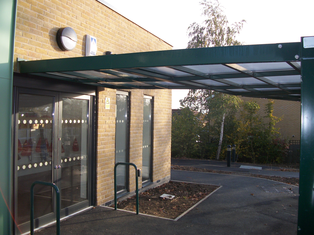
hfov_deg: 56.8
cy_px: 118
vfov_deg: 44.2
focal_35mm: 32
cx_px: 157
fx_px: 290
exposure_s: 1/250
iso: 80
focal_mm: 5.7
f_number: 2.9
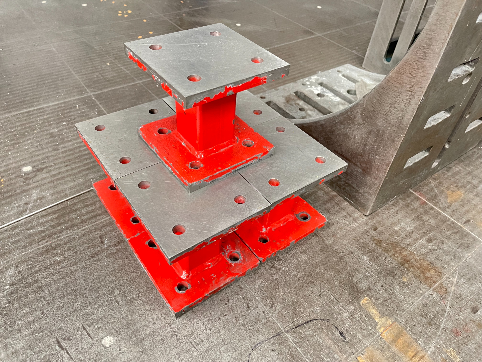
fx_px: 362
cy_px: 181
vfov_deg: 53.1
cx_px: 241
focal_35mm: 26
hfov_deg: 67.3
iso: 500
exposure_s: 1/60
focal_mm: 5.1
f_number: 1.6
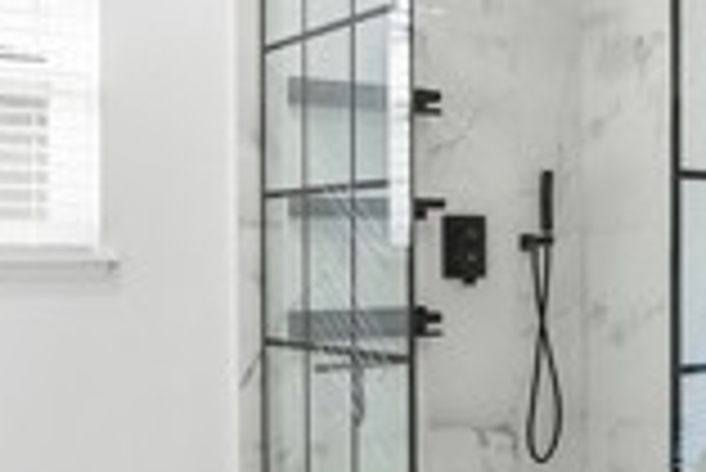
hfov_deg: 30.8
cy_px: 274
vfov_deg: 23.8
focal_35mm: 57
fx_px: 1119
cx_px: 796
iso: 1000
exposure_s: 1/1250
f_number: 9
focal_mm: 14
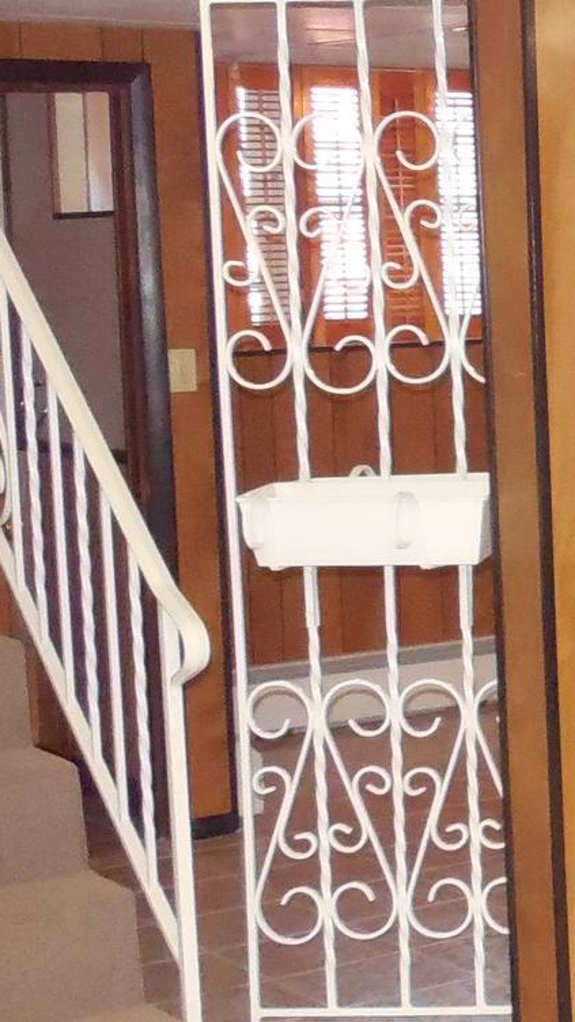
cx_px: 1308
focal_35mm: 92
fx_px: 2494
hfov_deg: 11.3
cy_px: 435
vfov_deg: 23.1
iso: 1600
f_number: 3.6
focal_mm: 5.6
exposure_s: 1/30
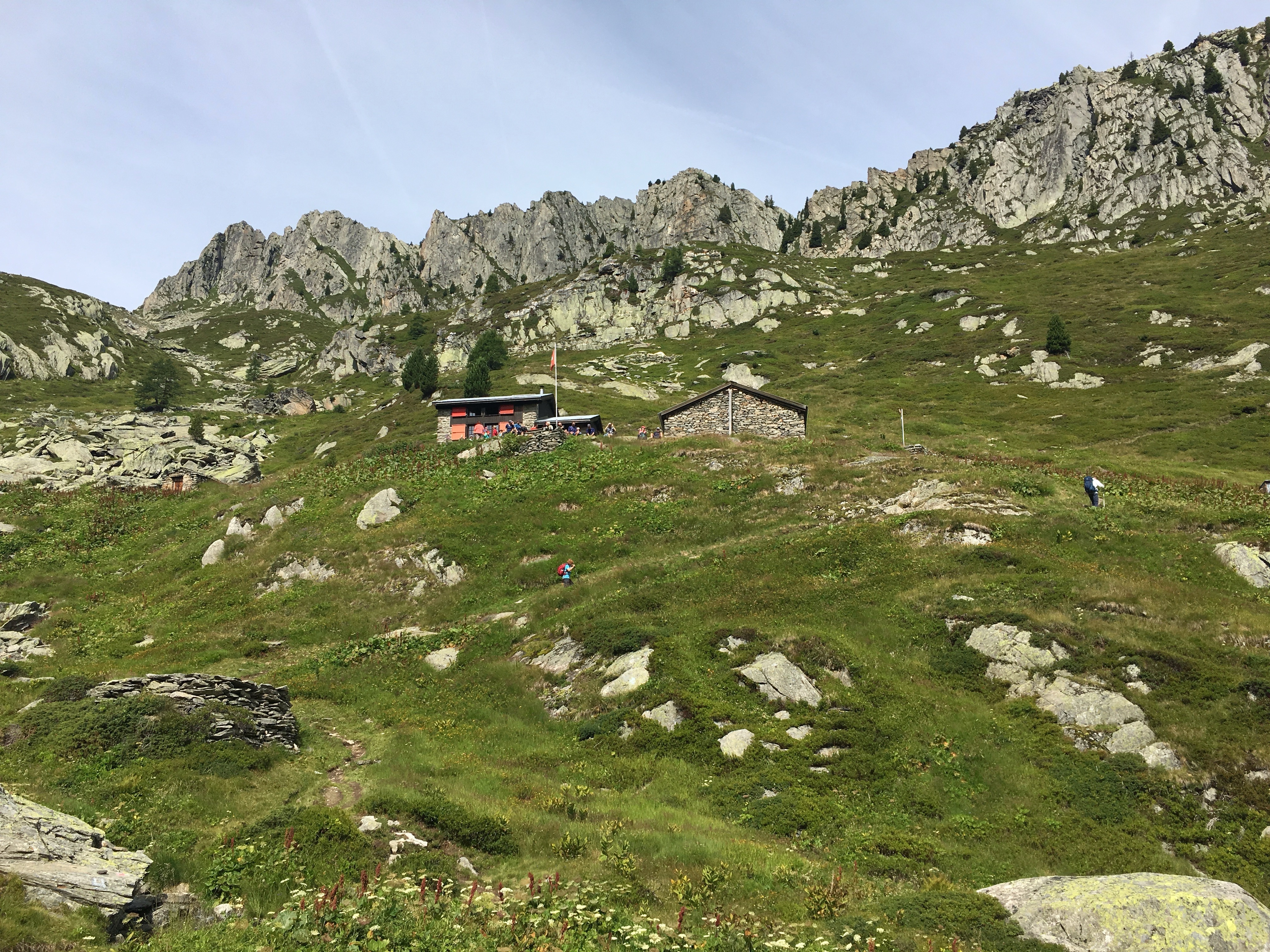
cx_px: 635
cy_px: 476
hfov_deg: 61.7
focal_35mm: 29
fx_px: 1064
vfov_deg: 48.2
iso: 25
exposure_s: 1/1789
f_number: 2.2
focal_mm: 4.15
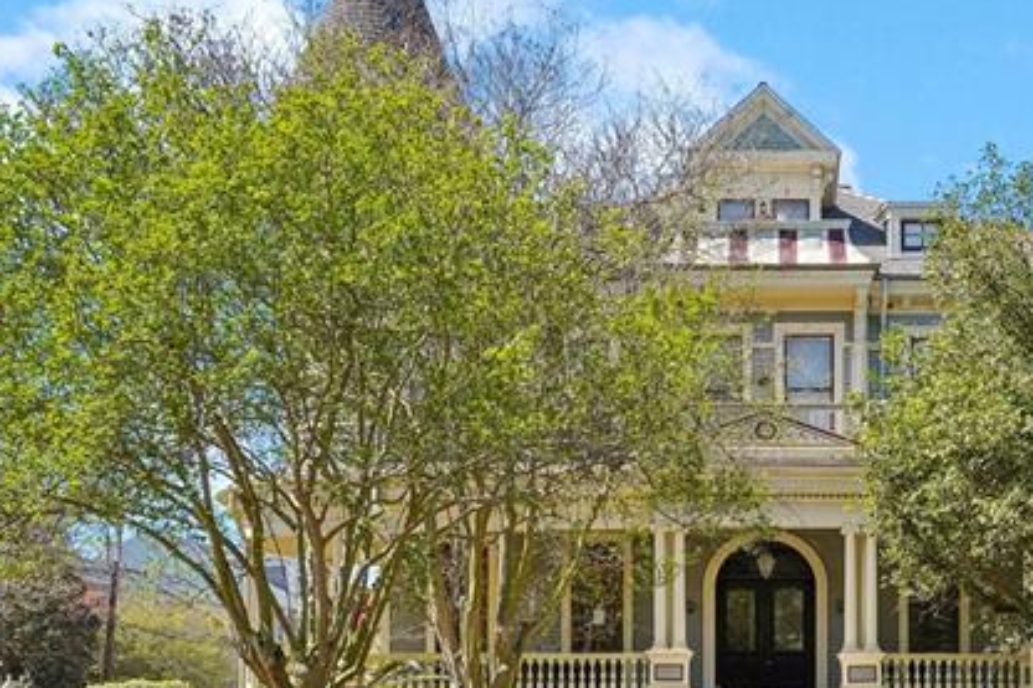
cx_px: 760
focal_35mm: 40
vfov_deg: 33.3
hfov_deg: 46.9
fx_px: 1147
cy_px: 412
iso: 800
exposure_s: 1/320
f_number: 11
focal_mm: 26
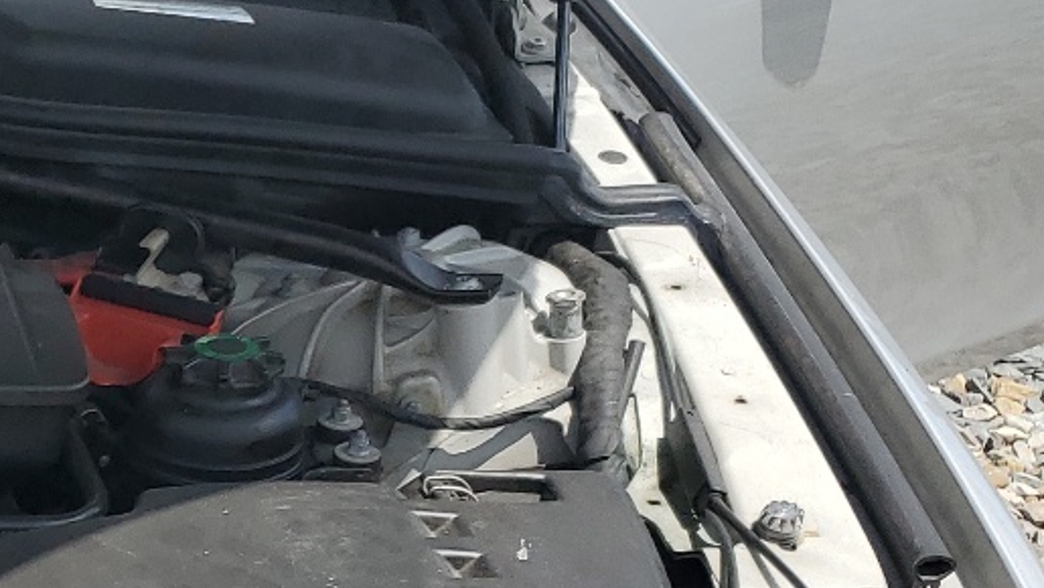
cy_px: 843
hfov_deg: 21.0
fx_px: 2437
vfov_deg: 13.1
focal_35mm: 88
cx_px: -462
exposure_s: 1/3333
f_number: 1.5
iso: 50
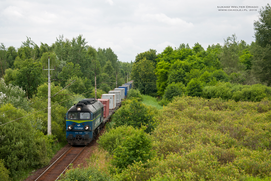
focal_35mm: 75
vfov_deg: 18.2
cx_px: 136
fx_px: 565
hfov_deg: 27.0
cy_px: 90
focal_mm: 50
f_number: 7.1
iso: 200
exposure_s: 1/320
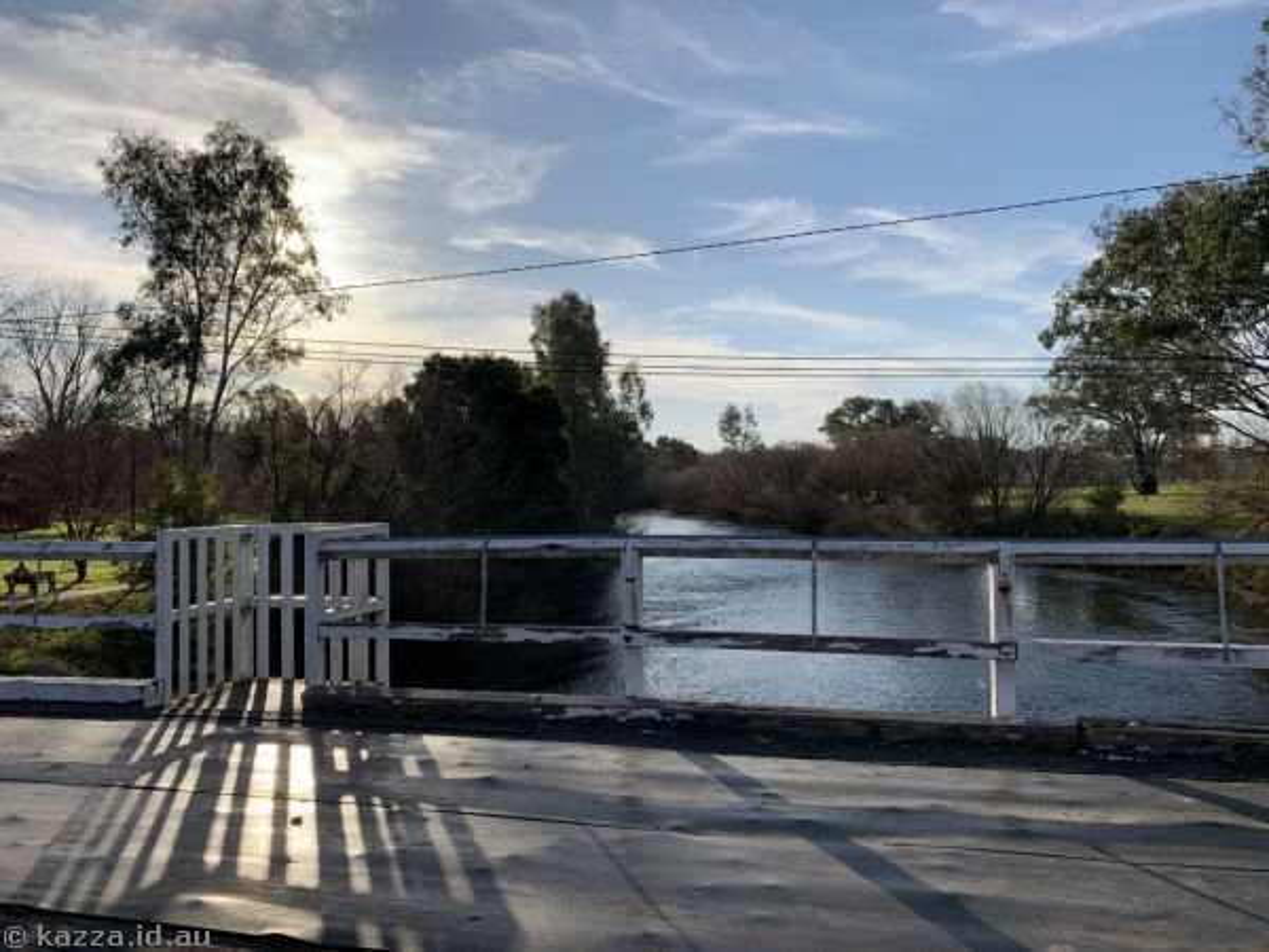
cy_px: 476
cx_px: 634
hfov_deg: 67.3
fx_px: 953
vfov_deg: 53.1
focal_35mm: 26
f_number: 1.8
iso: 25
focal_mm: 4.25
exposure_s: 1/3937
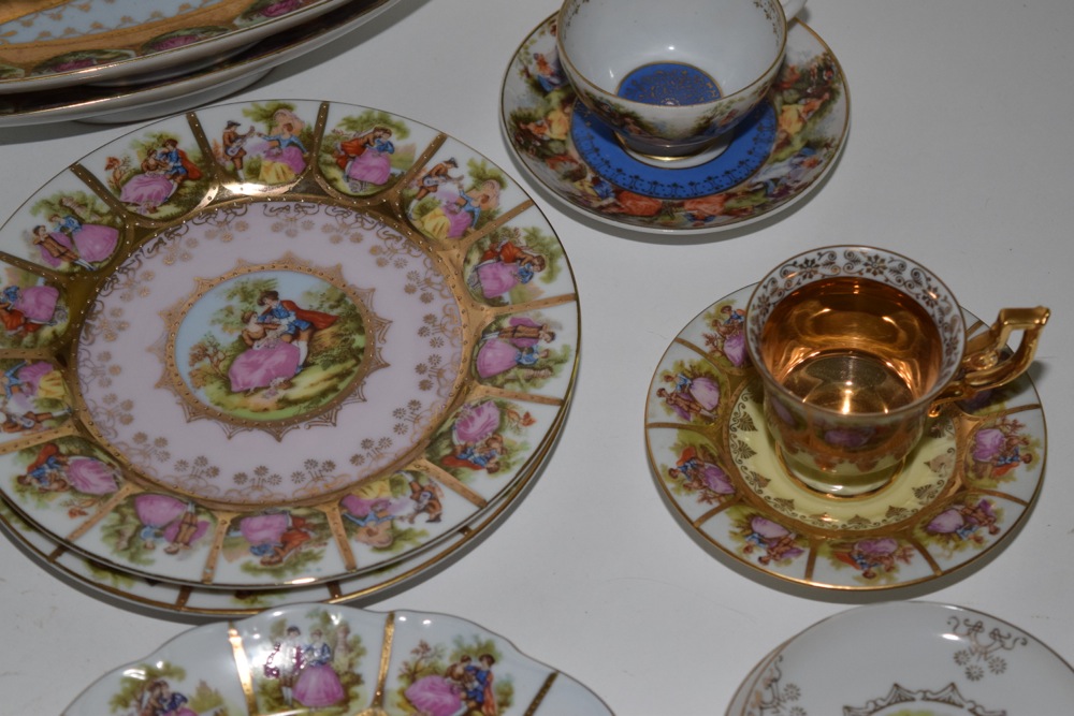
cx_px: 537
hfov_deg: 24.6
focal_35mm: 82
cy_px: 358
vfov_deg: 16.6
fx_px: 2461
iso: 800
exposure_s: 1/100
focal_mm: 55
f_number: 5.6
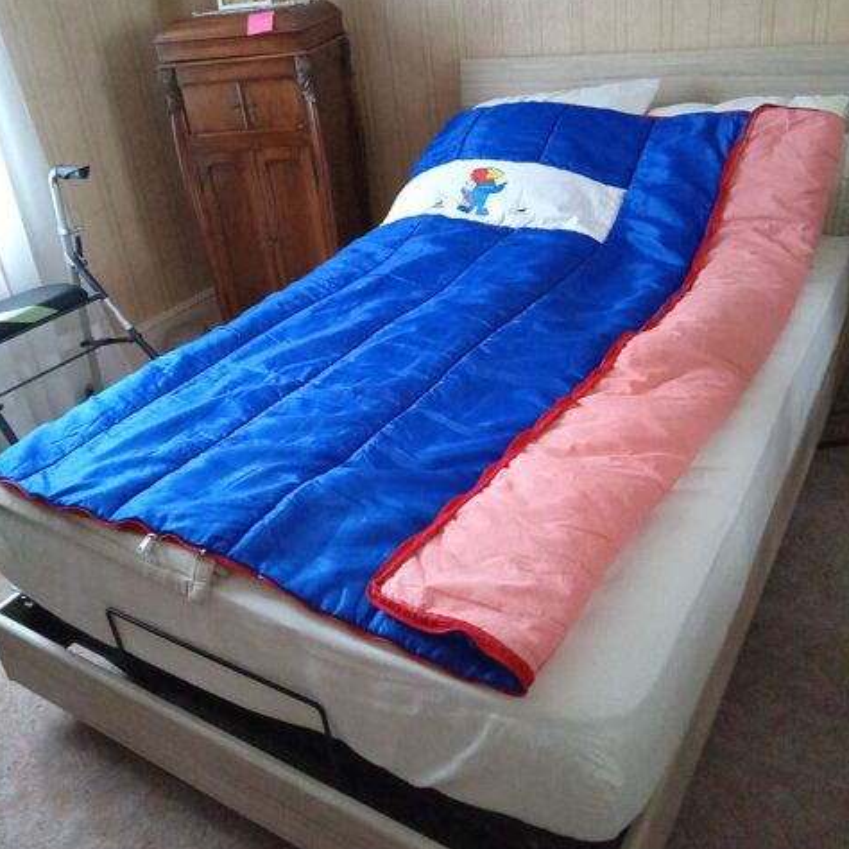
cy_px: 362
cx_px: 421
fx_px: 860
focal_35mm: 31
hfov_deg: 52.5
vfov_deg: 52.3
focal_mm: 4.25
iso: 2573
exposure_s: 1/16.7
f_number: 1.8
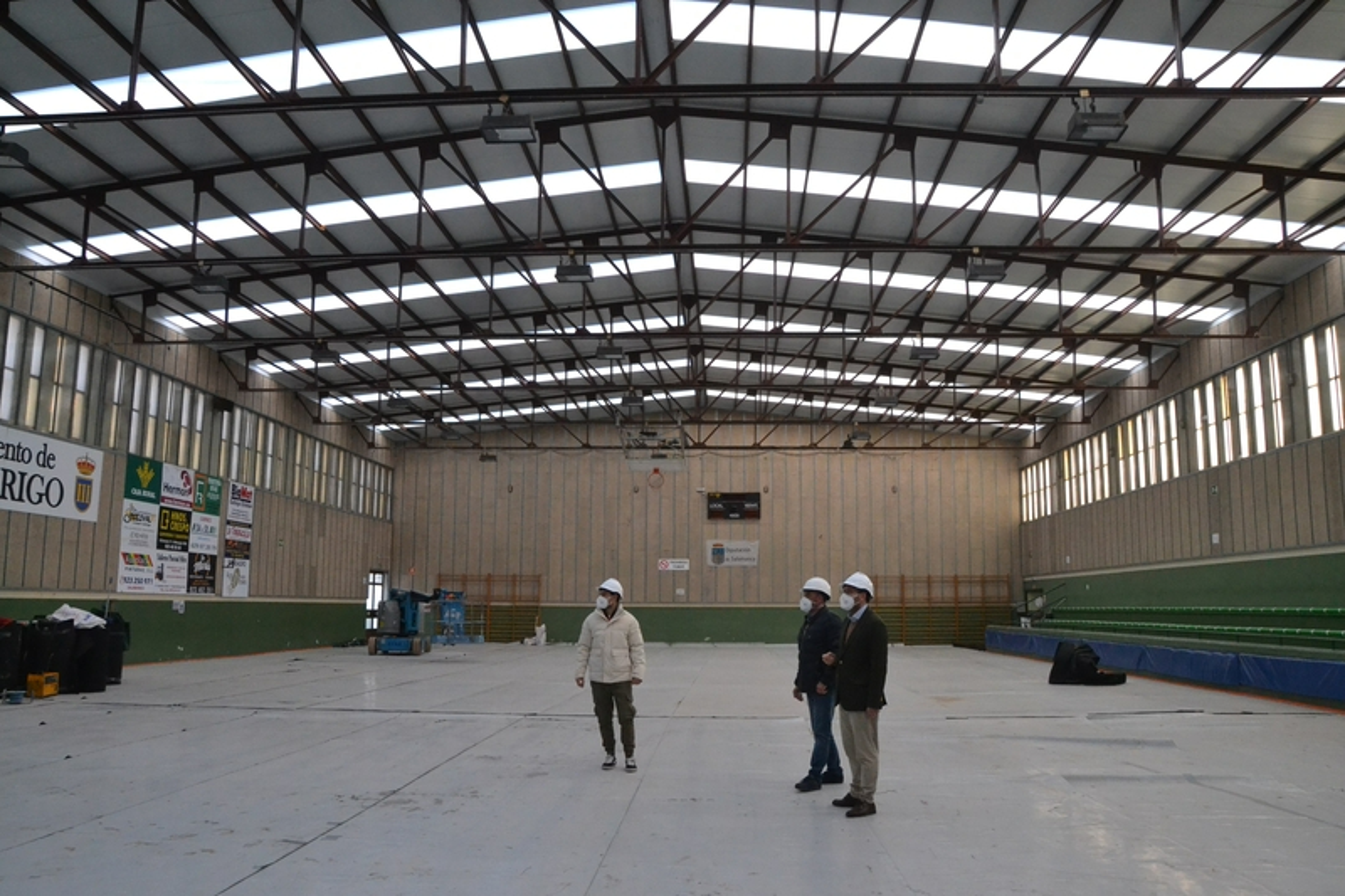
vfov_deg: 47.9
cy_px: 448
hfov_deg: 67.4
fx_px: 1008
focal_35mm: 27
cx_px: 672
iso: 3200
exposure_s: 1/320
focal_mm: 18
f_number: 9
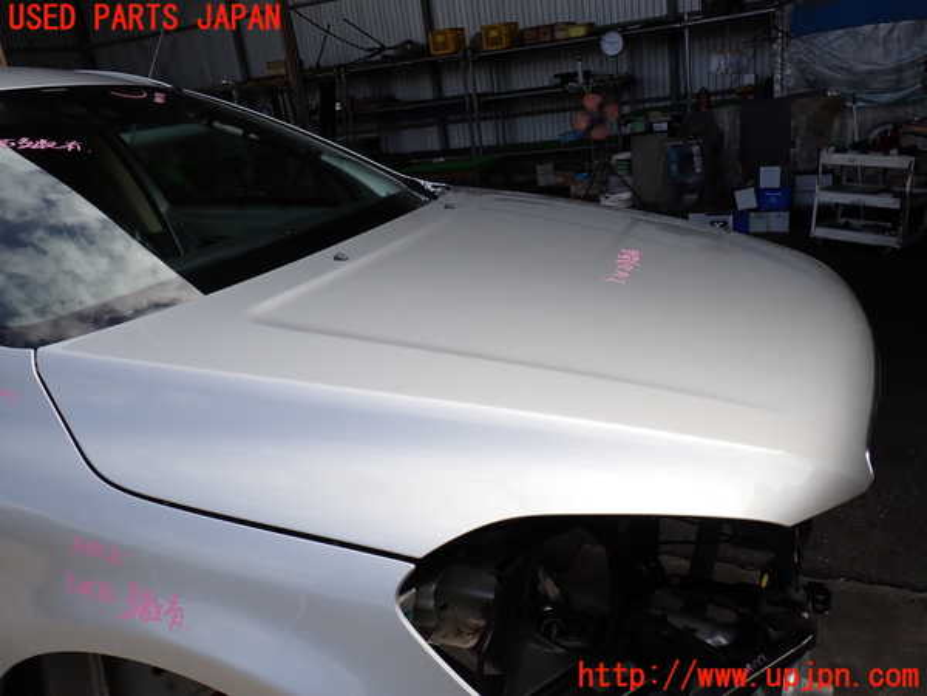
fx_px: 750
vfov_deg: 49.7
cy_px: 348
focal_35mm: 28
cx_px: 464
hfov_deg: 63.4
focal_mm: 5.05
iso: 100
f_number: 3.2
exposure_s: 1/1000
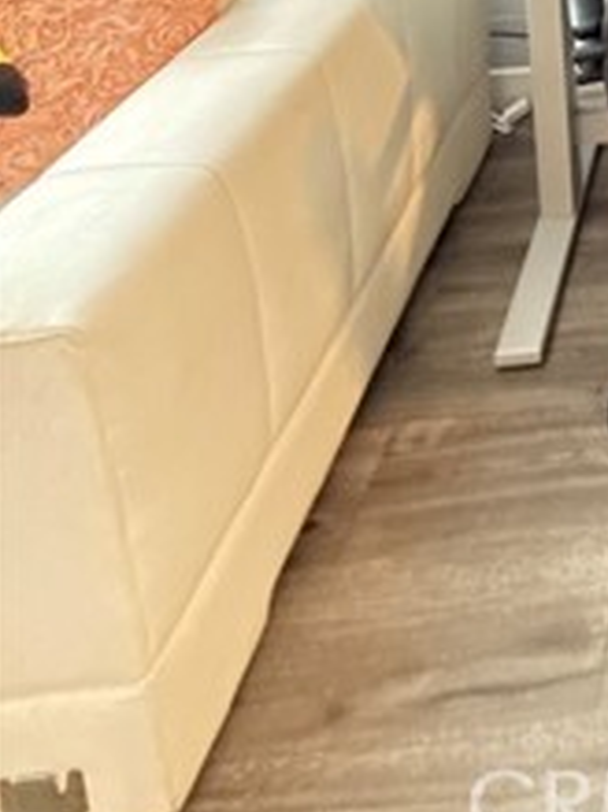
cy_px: -330
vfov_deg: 31.0
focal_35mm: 41
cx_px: 886
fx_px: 961
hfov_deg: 26.5
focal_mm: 2.22
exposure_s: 1/60
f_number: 2.2
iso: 800
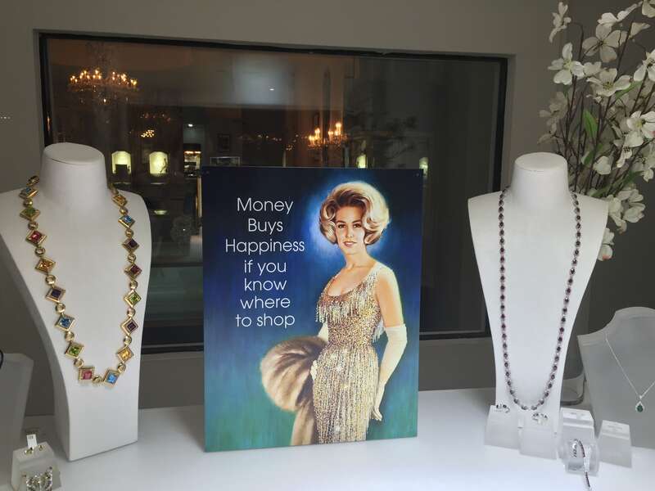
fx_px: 549
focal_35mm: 29
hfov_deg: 61.7
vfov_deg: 48.2
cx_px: 328
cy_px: 246
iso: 32
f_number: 2.2
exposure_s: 1/40
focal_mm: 4.15
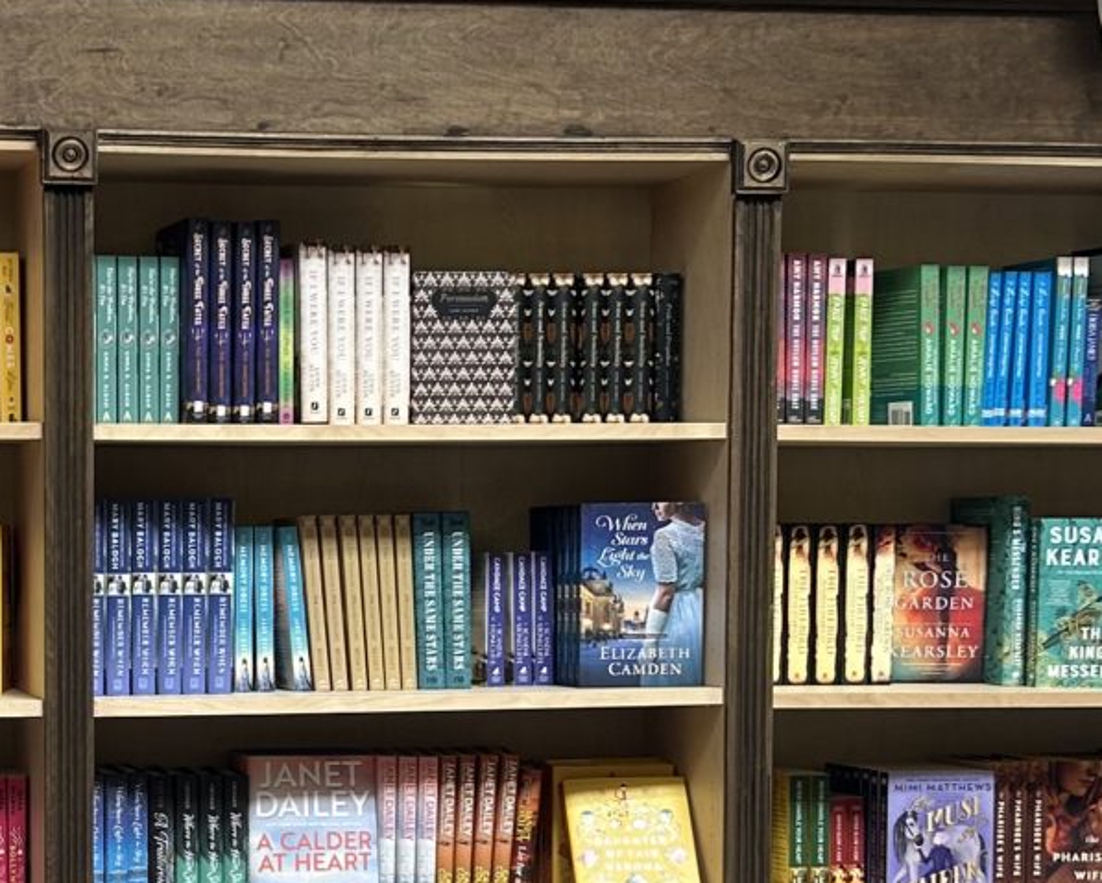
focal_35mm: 87
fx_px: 2838
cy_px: 693
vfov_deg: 17.5
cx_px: 103
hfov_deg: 21.5
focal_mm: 5.7
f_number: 1.5
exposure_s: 1/121
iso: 80
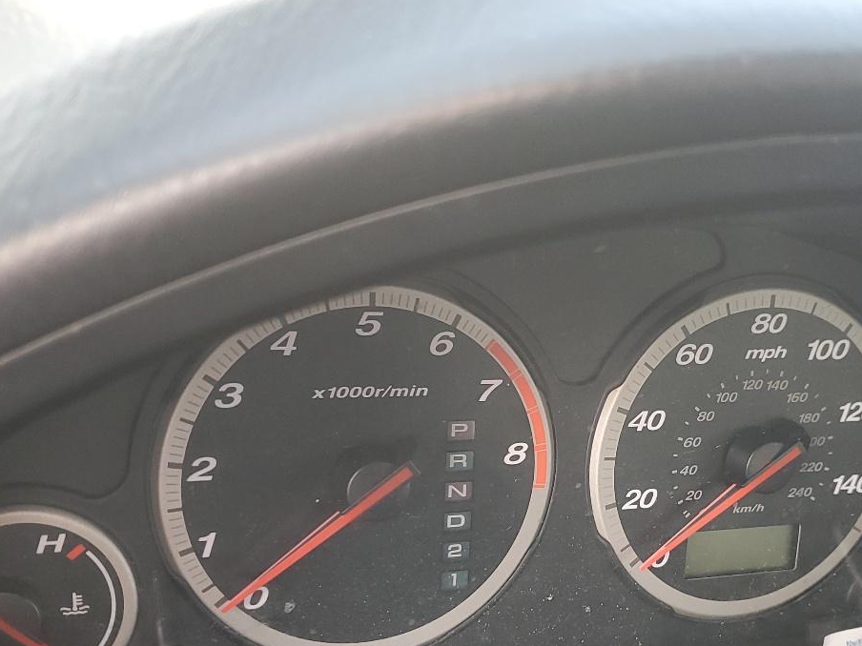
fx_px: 1145
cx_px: 544
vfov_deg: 30.8
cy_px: 506
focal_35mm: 46
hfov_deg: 40.9
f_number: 1.5
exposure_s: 1/60.2
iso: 61
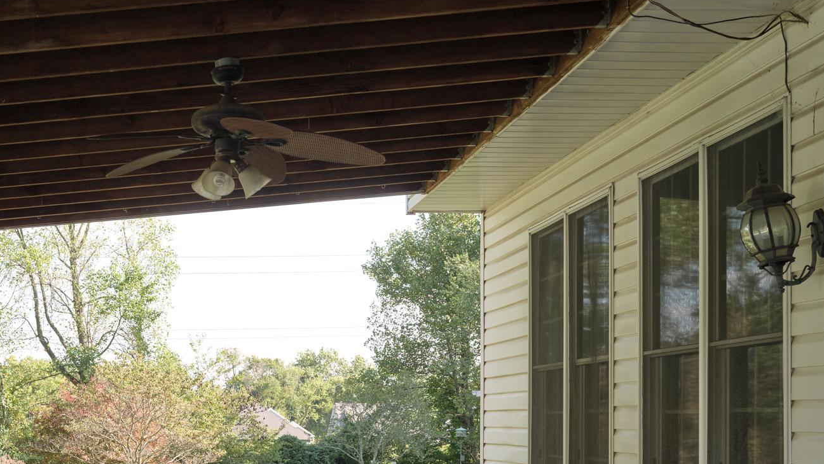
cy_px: 409
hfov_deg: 33.0
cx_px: 182
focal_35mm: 62
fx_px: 1355
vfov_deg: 19.1
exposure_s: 1/160
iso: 400
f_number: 6.4
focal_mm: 45
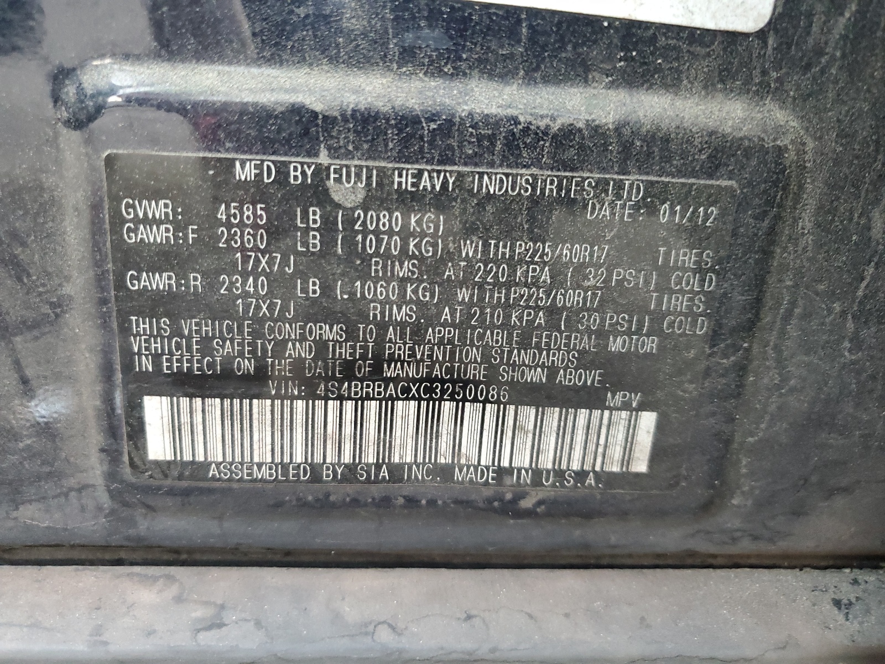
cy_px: 332
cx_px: 442
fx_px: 665
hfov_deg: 67.3
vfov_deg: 53.1
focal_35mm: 26
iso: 348
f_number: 1.5
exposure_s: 1/40
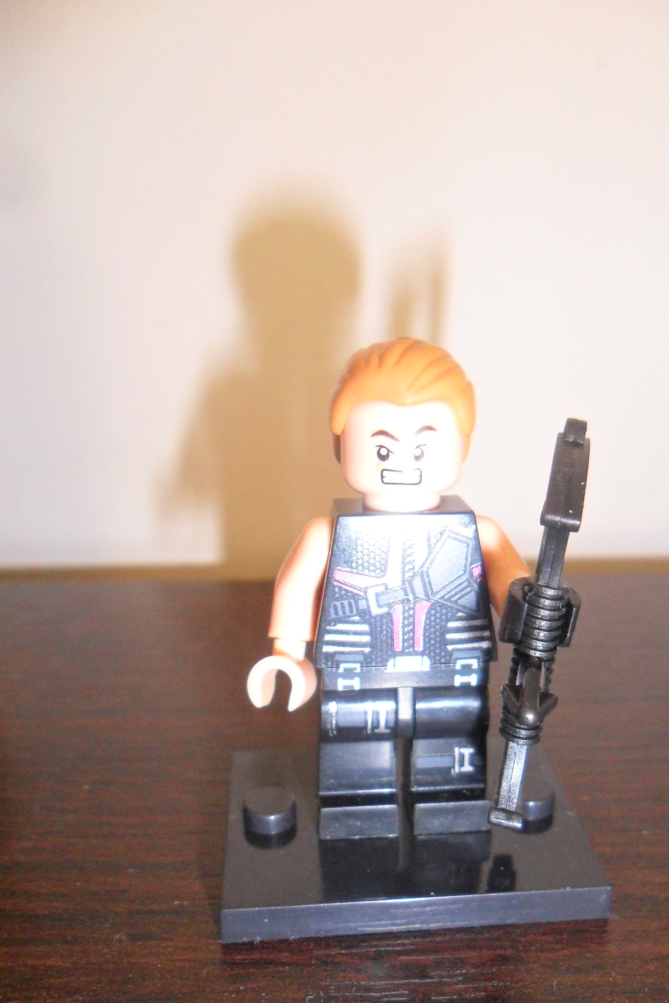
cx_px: 353
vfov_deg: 60.2
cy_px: 552
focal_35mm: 31
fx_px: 864
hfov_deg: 42.3
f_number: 3.5
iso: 320
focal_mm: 4.9
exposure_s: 1/15
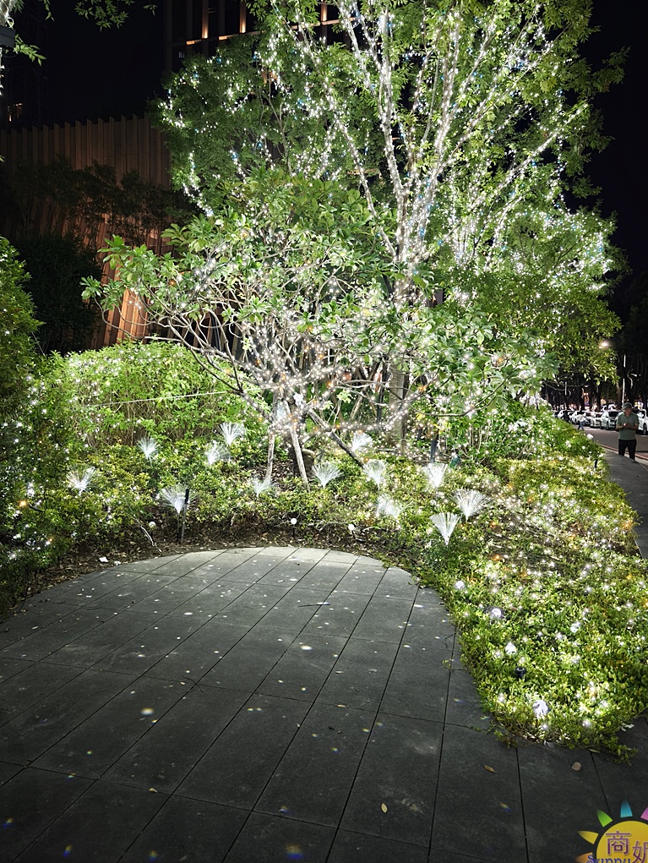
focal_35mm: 24
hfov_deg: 56.9
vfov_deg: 71.6
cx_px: 324
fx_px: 598
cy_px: 432
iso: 1000
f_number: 1.6
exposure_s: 1/24
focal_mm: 6.57
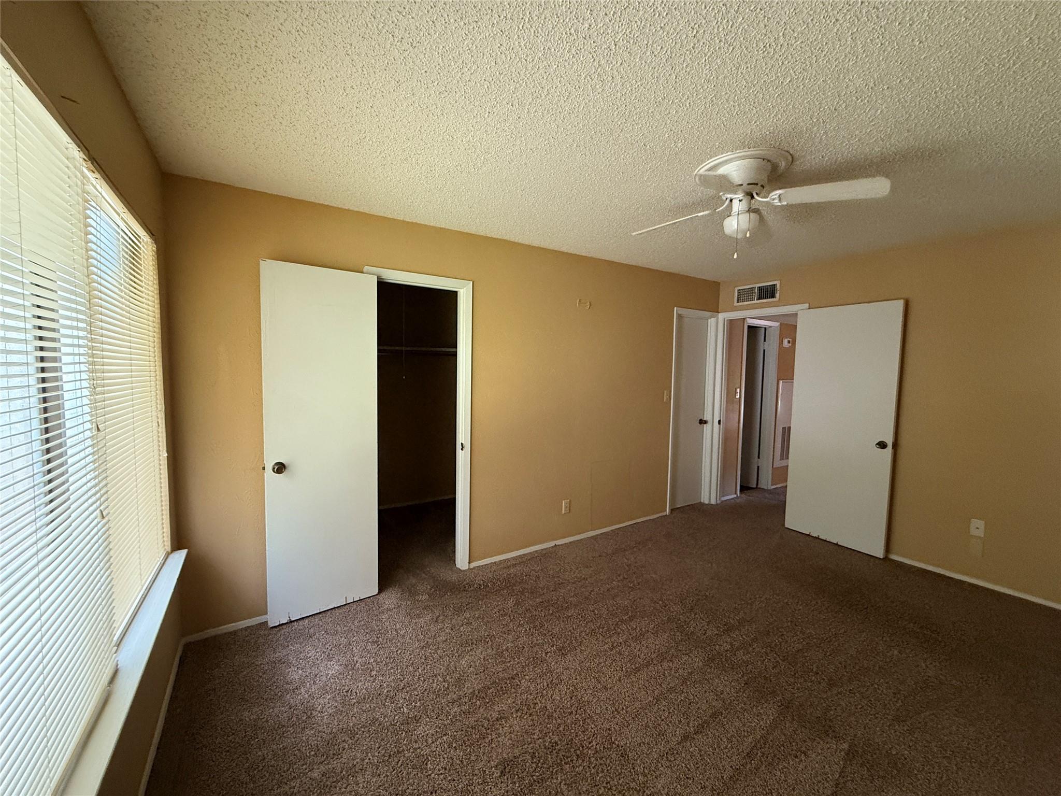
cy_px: 398
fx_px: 429
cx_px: 530
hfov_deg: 102.1
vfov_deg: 85.7
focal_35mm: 14
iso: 400
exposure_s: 1/60
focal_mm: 2.22
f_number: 2.2
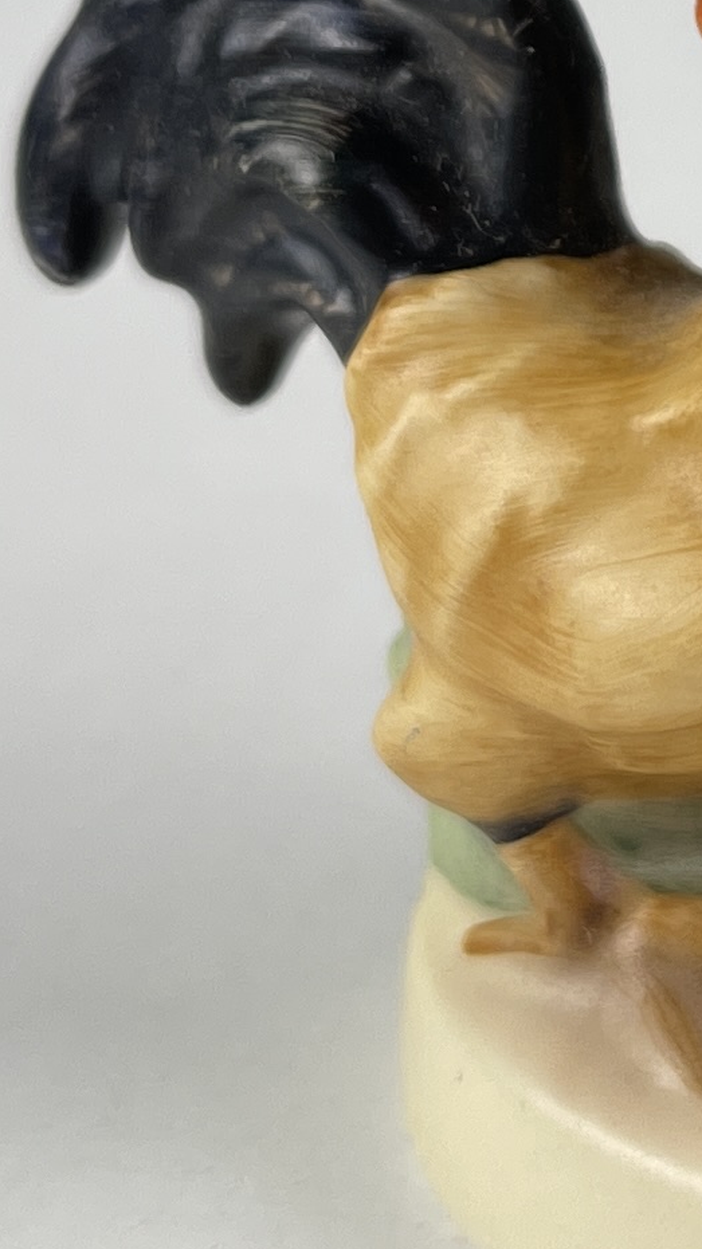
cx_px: 1094
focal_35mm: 118
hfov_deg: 9.9
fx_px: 3909
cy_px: -106
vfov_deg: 17.6
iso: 32
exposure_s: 1/199
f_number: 1.6
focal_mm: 5.1
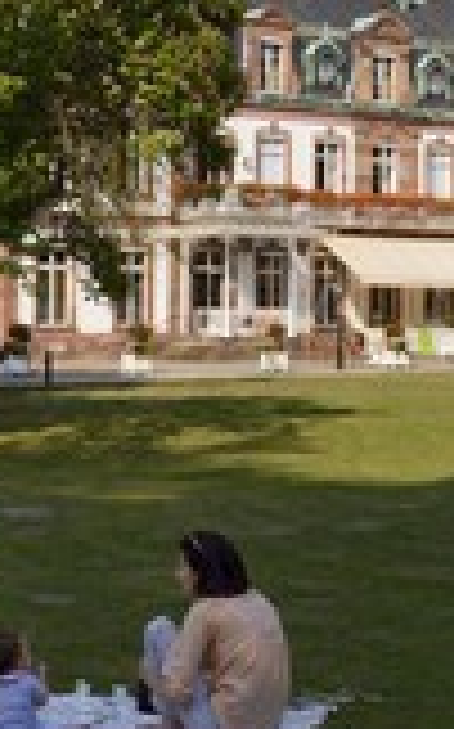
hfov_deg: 12.0
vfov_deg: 19.6
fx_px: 2102
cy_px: 266
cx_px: 553
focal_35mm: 106
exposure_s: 1/250
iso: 200
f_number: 11
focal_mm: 40
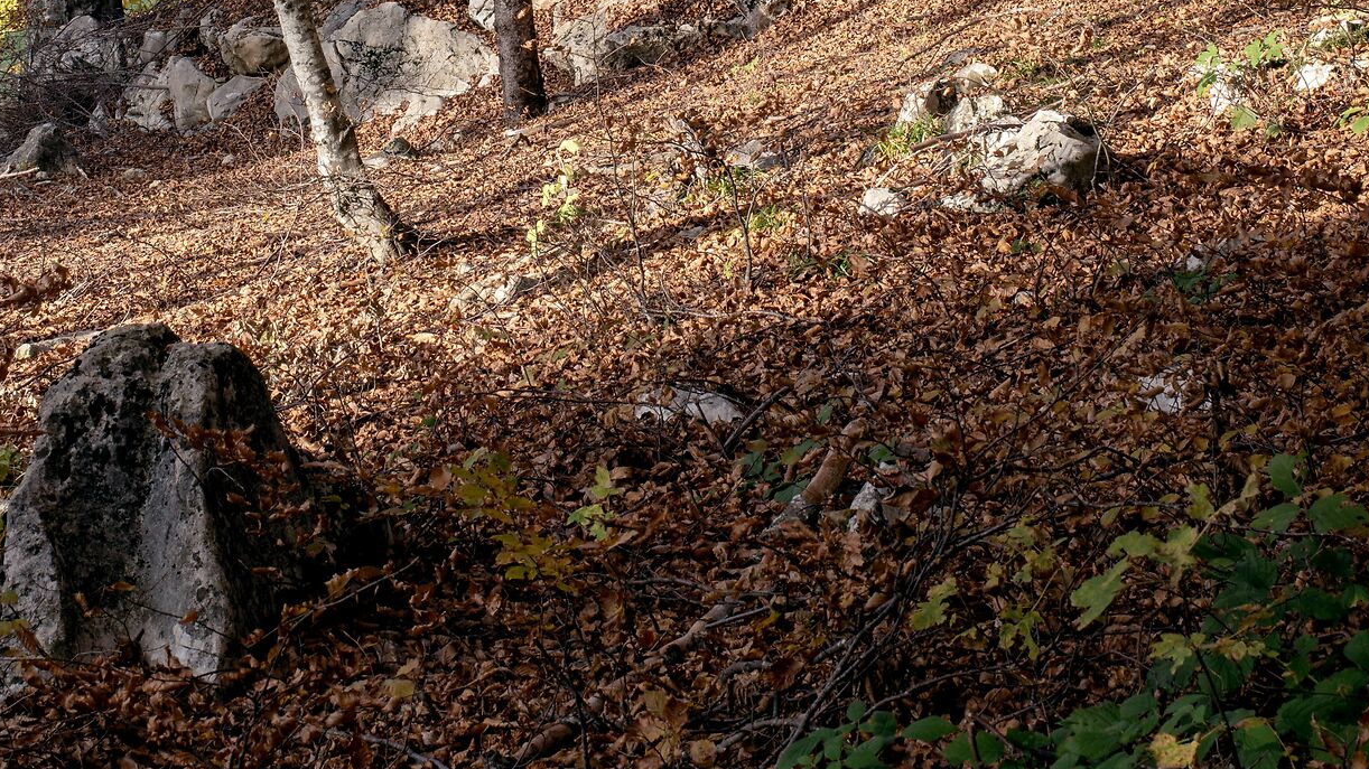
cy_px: -167
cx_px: 502
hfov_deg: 23.1
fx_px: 3339
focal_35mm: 92
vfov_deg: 12.8
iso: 100
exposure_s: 1/6
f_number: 16
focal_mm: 55
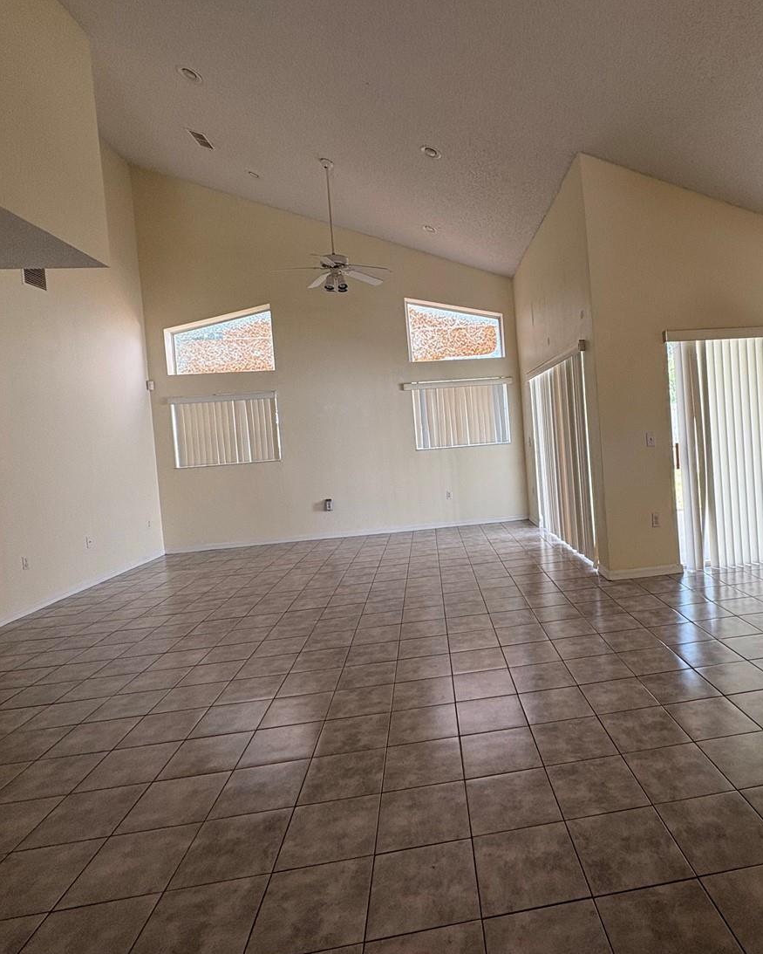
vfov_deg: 80.3
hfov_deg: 66.5
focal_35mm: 20
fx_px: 564
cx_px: 501
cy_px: 451
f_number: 2.2
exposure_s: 1/120
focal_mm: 2.22
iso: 100
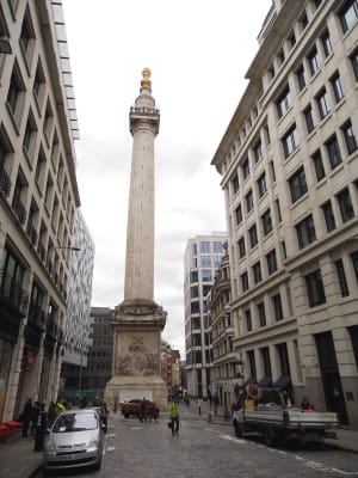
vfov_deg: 69.4
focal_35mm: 25
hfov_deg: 54.9
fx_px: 345
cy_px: 239
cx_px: 179
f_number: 3
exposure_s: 1/400
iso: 100
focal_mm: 4.5
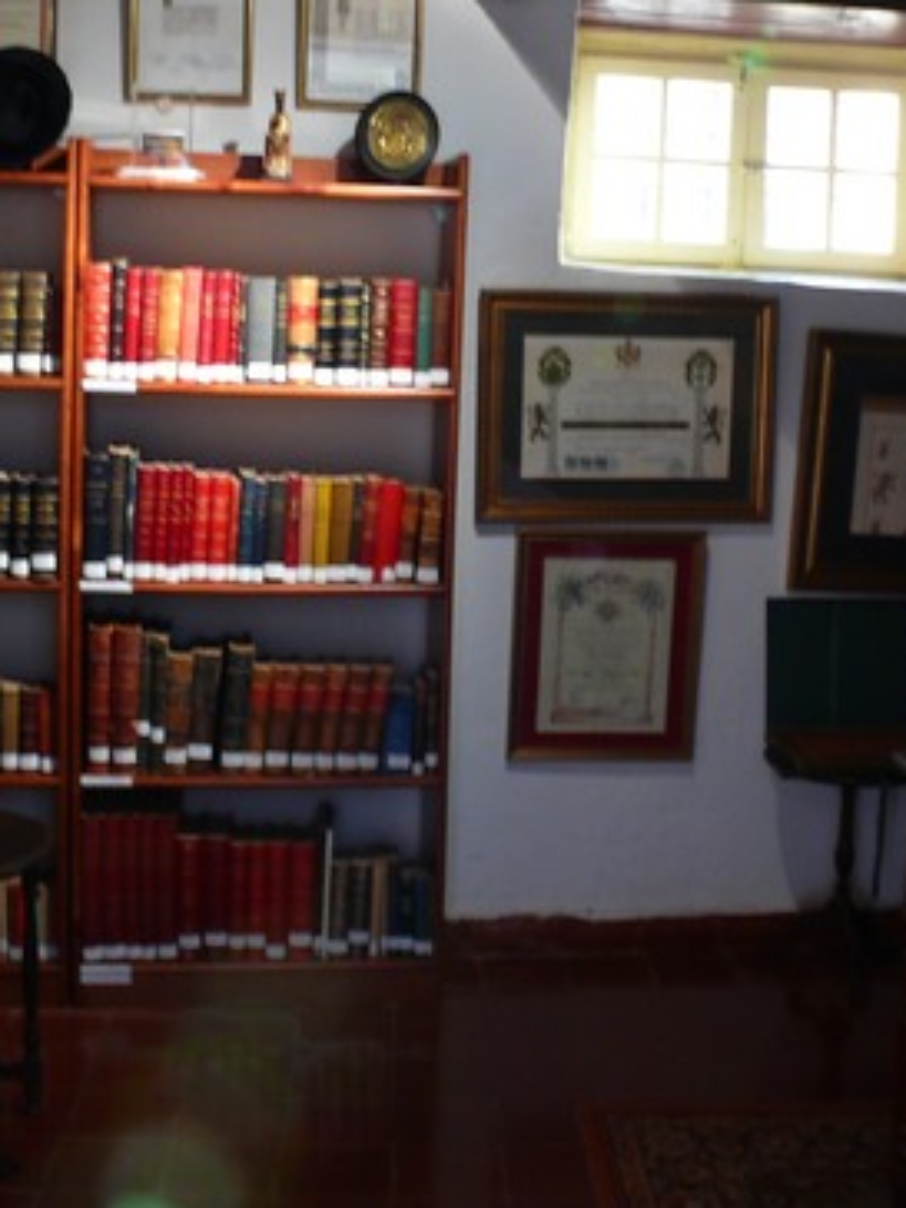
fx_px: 2513
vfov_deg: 27.0
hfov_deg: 20.4
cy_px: 481
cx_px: 554
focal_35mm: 72
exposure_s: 1/2
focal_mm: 7.4
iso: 100
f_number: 4
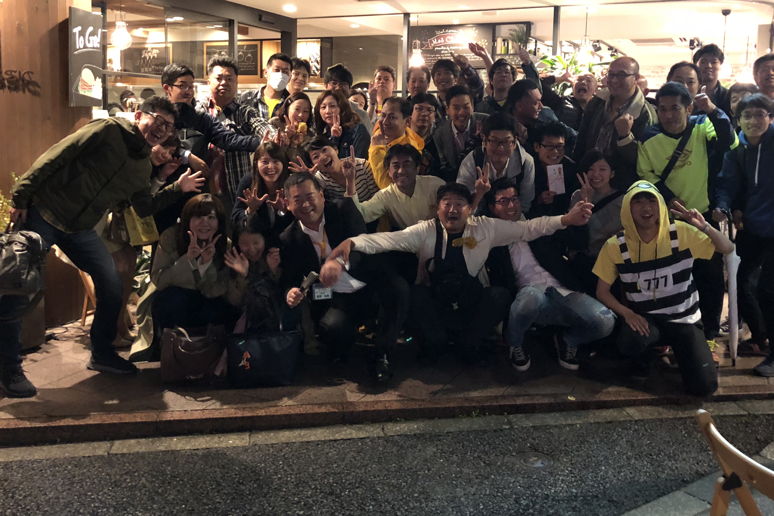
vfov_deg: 37.7
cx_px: 406
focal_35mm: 35
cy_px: 208
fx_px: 752
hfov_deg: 54.4
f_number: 1.8
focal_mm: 4
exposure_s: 1/4
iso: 100
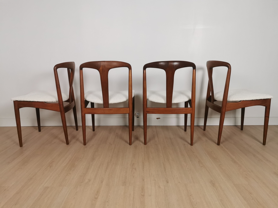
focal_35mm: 27
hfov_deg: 65.3
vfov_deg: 51.4
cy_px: 104
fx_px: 217
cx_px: 139
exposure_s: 1/100
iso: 160
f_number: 1.6
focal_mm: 5.56
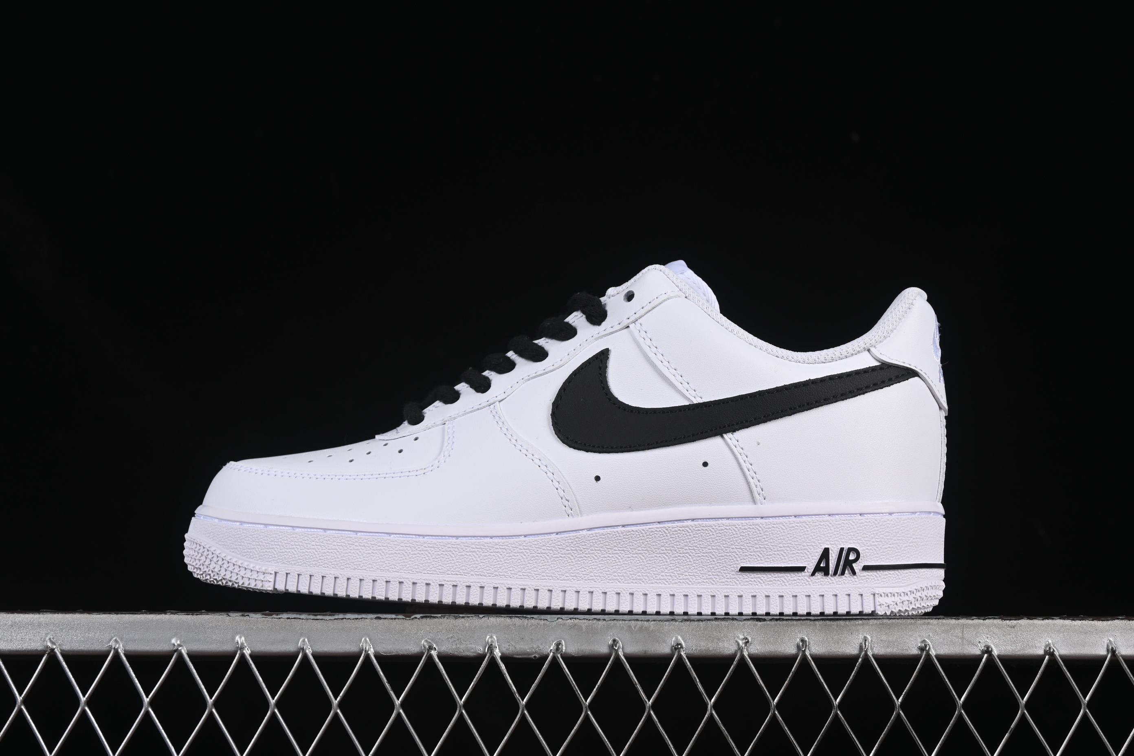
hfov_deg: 27.0
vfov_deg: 18.2
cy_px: 378
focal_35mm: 75
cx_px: 567
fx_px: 2362
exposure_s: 1/100
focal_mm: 50
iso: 160
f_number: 8
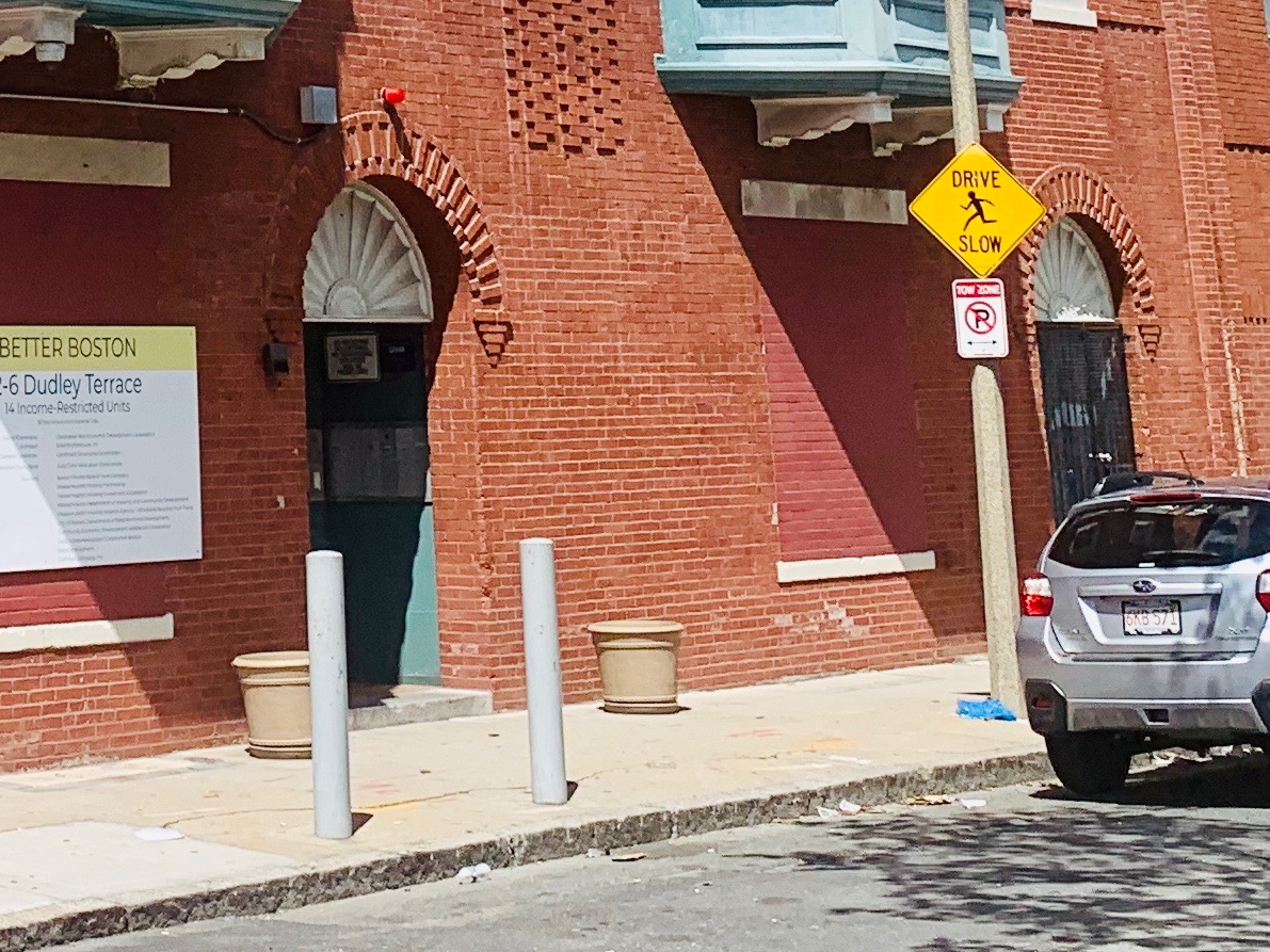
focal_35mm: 88
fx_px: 3228
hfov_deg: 21.7
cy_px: -609
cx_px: 90
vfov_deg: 15.1
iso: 25
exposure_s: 1/2915
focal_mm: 4.25
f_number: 1.8
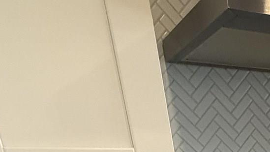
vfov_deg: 13.1
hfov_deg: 27.1
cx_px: 358
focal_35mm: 64
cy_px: 385
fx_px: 458
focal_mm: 2.22
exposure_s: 1/120
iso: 320
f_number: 2.2
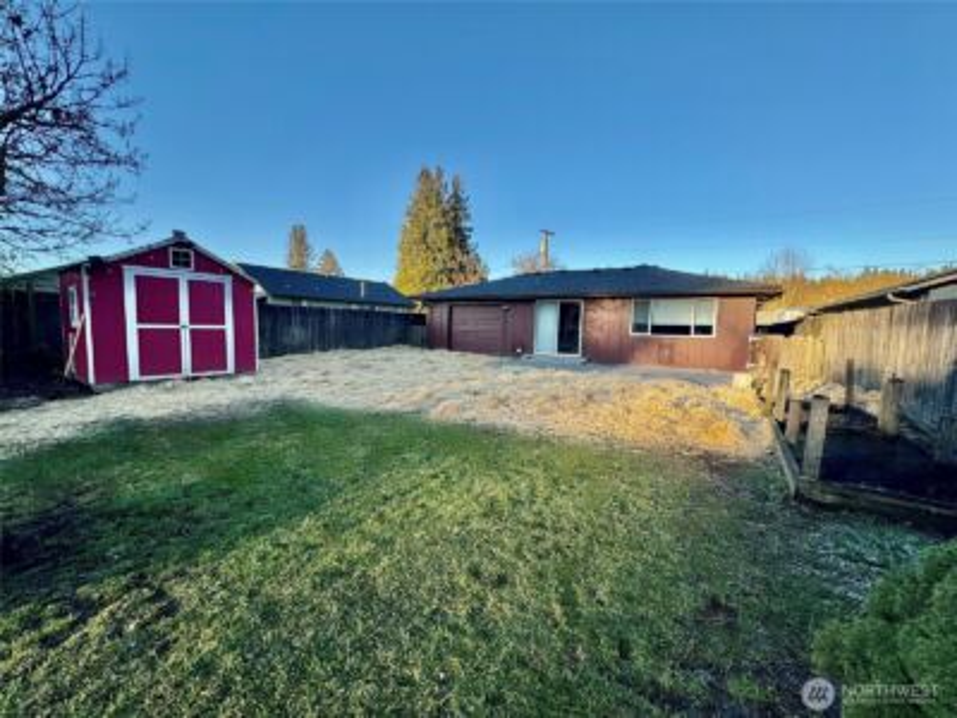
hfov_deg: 102.1
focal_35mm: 14
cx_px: 478
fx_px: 387
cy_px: 359
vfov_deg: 85.7
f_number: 2.2
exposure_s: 1/456
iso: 40
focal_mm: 2.22
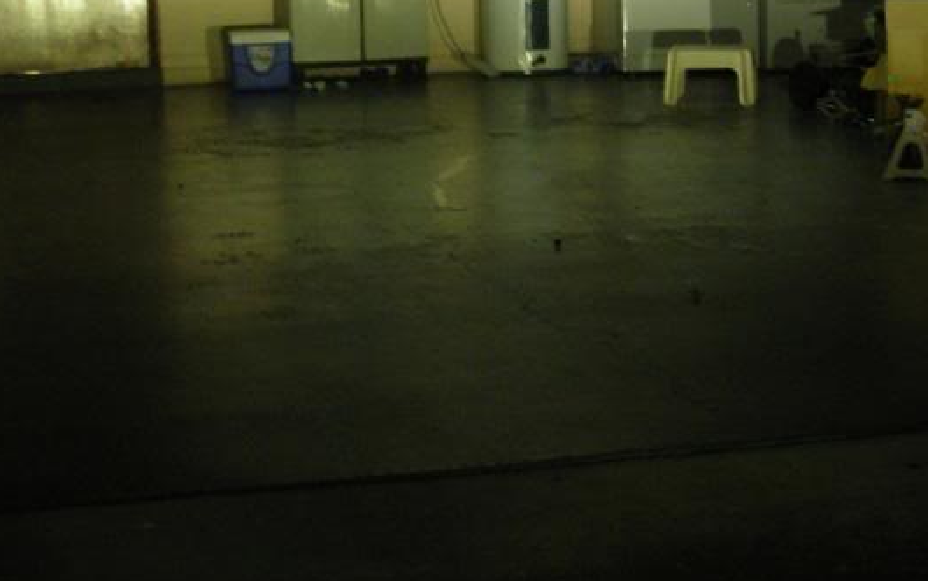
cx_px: 410
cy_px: 153
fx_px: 1973
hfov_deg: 26.4
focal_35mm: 78
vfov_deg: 16.7
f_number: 3.2
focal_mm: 6.3
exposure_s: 1/30
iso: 178
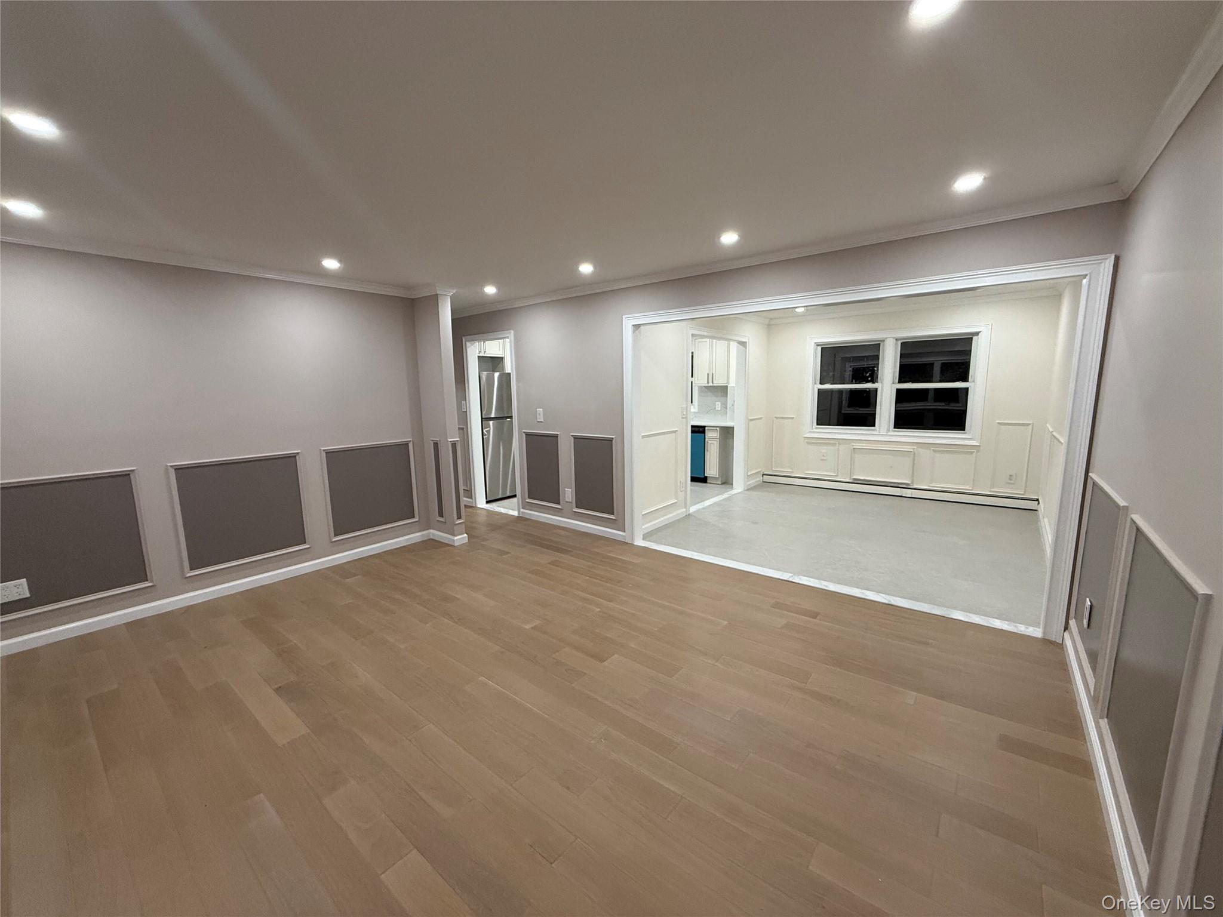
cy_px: 458
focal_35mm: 14
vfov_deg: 85.7
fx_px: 495
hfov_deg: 102.1
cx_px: 612
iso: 320
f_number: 2.2
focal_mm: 2.22
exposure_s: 1/120
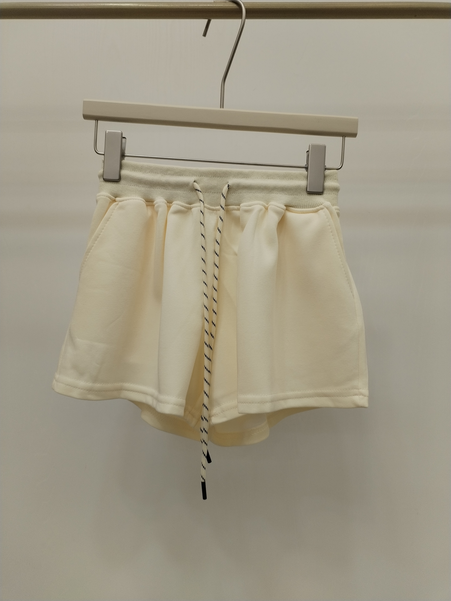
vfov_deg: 61.7
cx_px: 226
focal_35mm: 29
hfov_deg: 48.2
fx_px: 504
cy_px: 300
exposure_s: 1/120
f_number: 1.8
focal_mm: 4.75
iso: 170
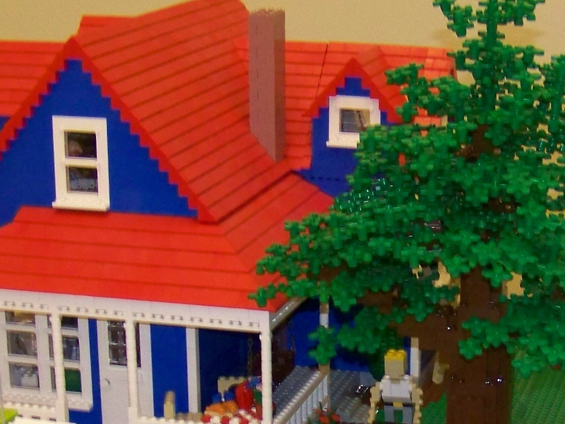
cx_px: 395
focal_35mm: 95
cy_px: 367
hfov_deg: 20.5
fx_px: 1551
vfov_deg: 15.4
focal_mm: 5.85
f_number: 2.8
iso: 200
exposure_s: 1/30
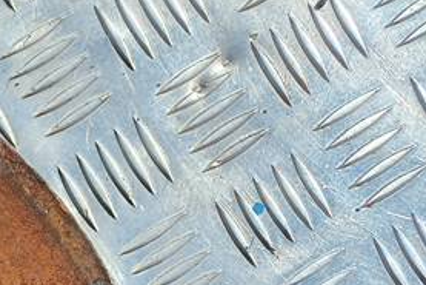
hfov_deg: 17.7
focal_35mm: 96
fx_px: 1137
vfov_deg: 13.4
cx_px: -308
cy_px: 438
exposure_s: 1/414
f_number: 1.8
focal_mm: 4.6
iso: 25
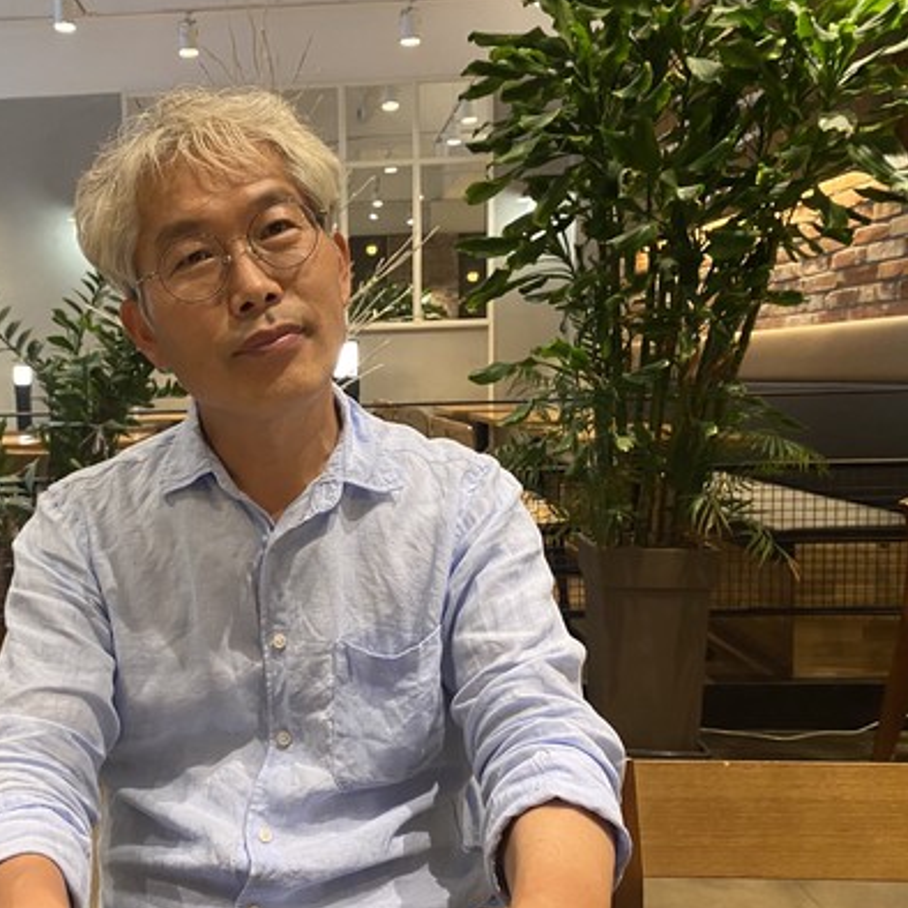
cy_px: 475
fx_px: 1039
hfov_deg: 45.7
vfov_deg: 47.2
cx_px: 237
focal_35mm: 35
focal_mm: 4.25
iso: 80
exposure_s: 1/60
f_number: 1.8
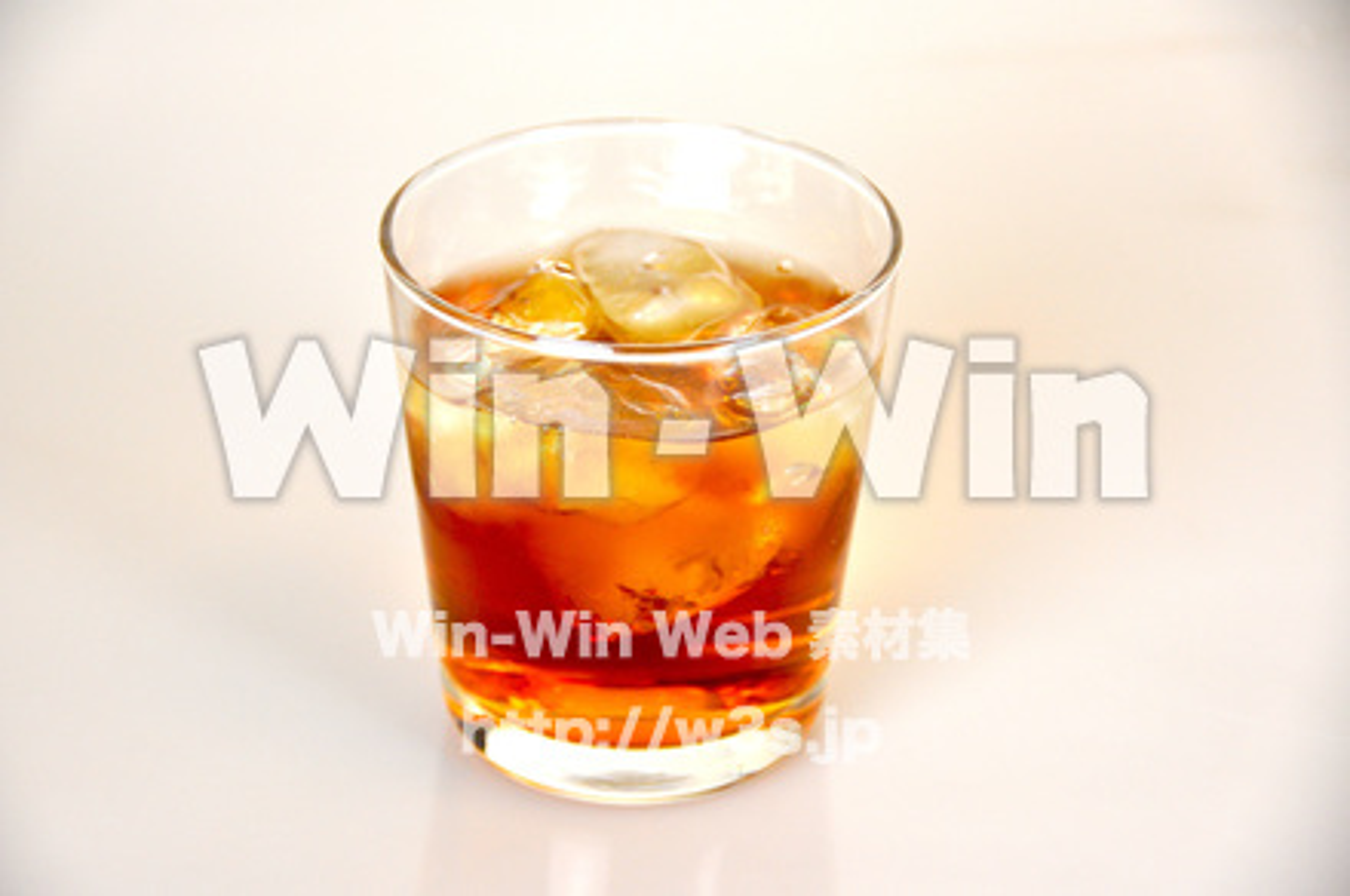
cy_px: 448
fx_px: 5336
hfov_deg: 14.4
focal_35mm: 142
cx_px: 675
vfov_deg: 9.6
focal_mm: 95
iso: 500
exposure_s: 1/60
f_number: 5.3
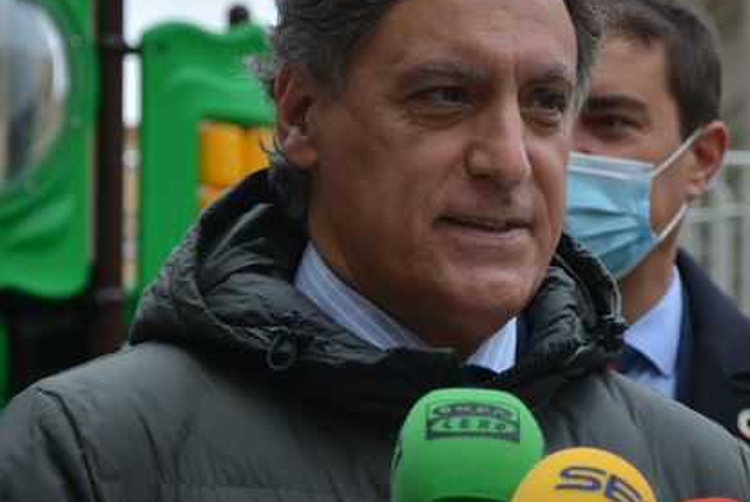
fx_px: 4734
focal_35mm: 227
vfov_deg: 6.1
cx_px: 540
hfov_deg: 9.0
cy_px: 233
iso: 140
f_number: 5.3
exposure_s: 1/180
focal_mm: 66
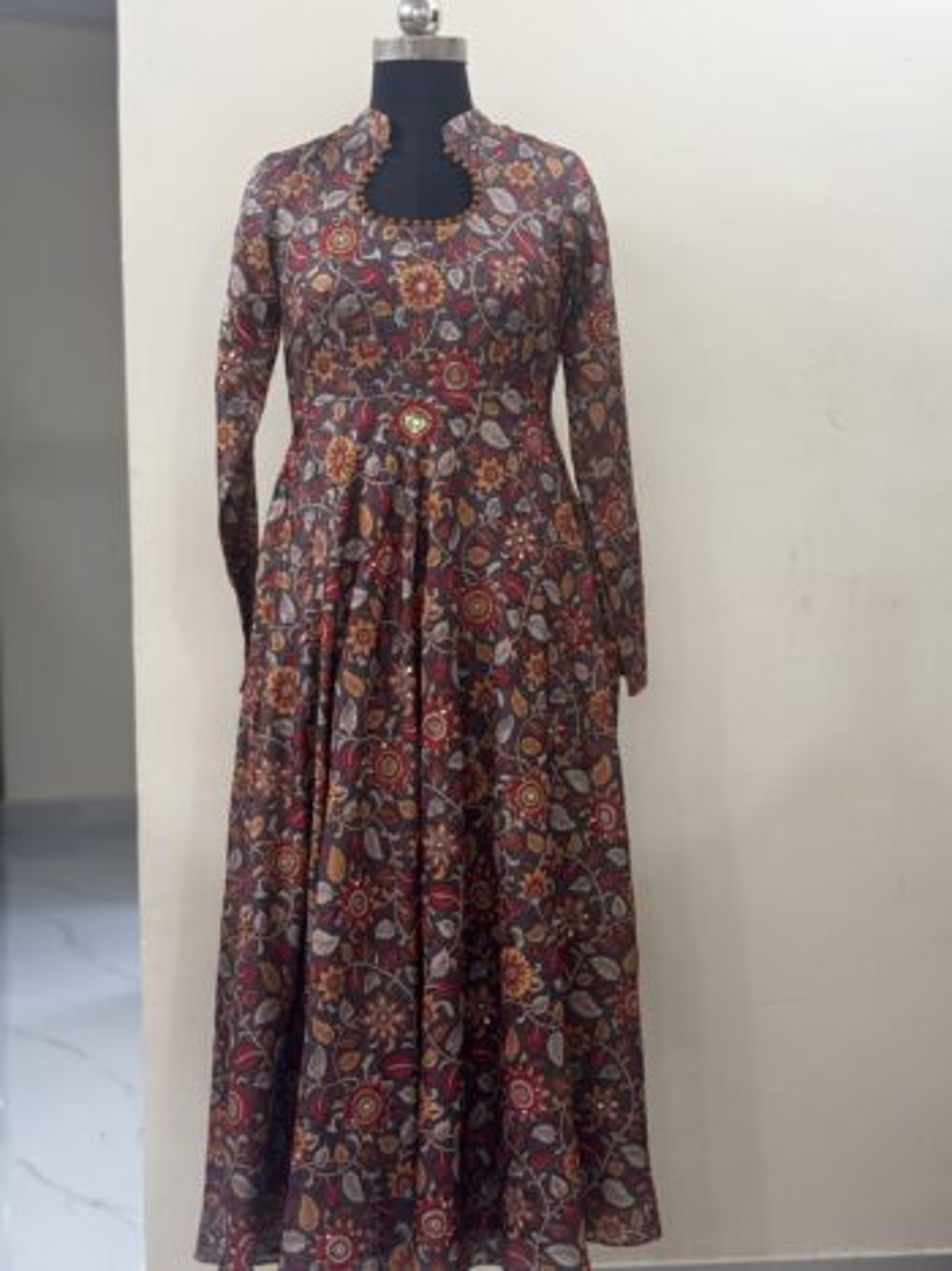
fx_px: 1761
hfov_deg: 30.3
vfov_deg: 39.7
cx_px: 476
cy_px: 636
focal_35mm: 48
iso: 160
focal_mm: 6.76
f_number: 1.78
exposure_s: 1/50
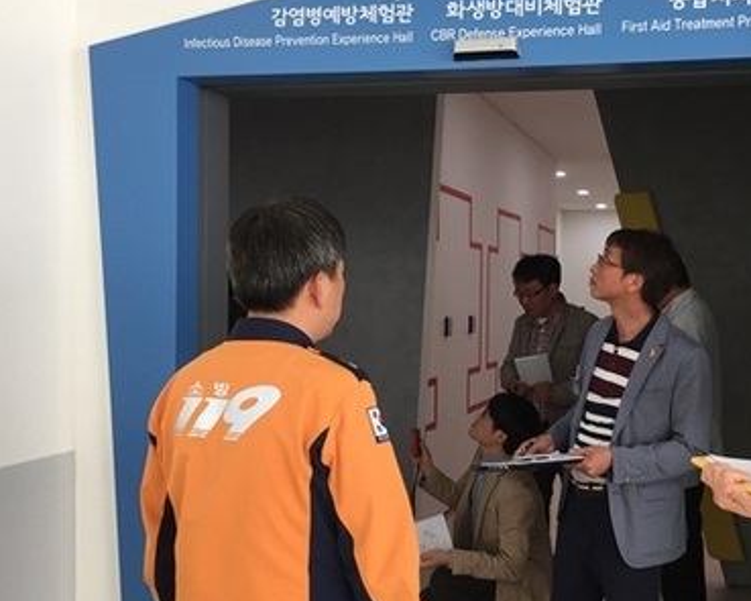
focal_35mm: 43
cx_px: 501
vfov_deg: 34.9
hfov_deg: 42.3
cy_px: 320
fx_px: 955
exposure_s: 1/120
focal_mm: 4.15
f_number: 2.2
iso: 50
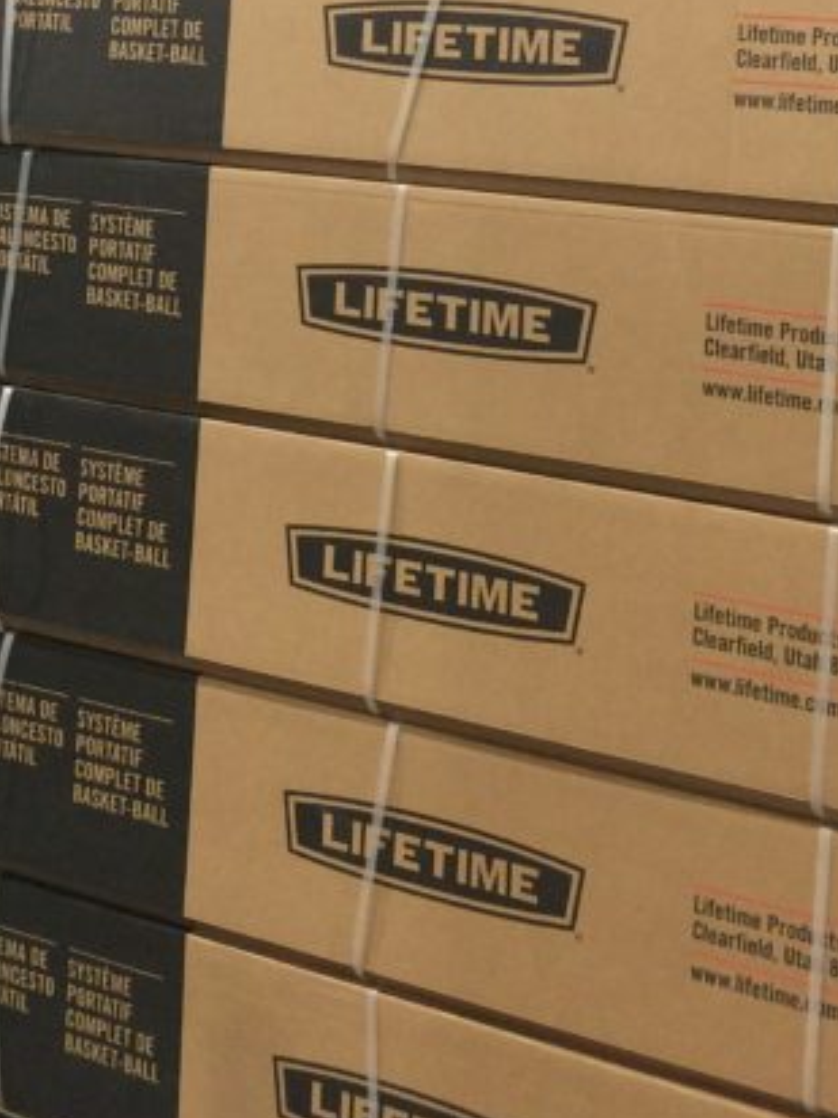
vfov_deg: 25.5
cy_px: -38
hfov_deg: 20.3
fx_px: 2324
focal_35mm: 72
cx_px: 203
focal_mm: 4.15
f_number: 2.2
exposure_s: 1/30
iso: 160
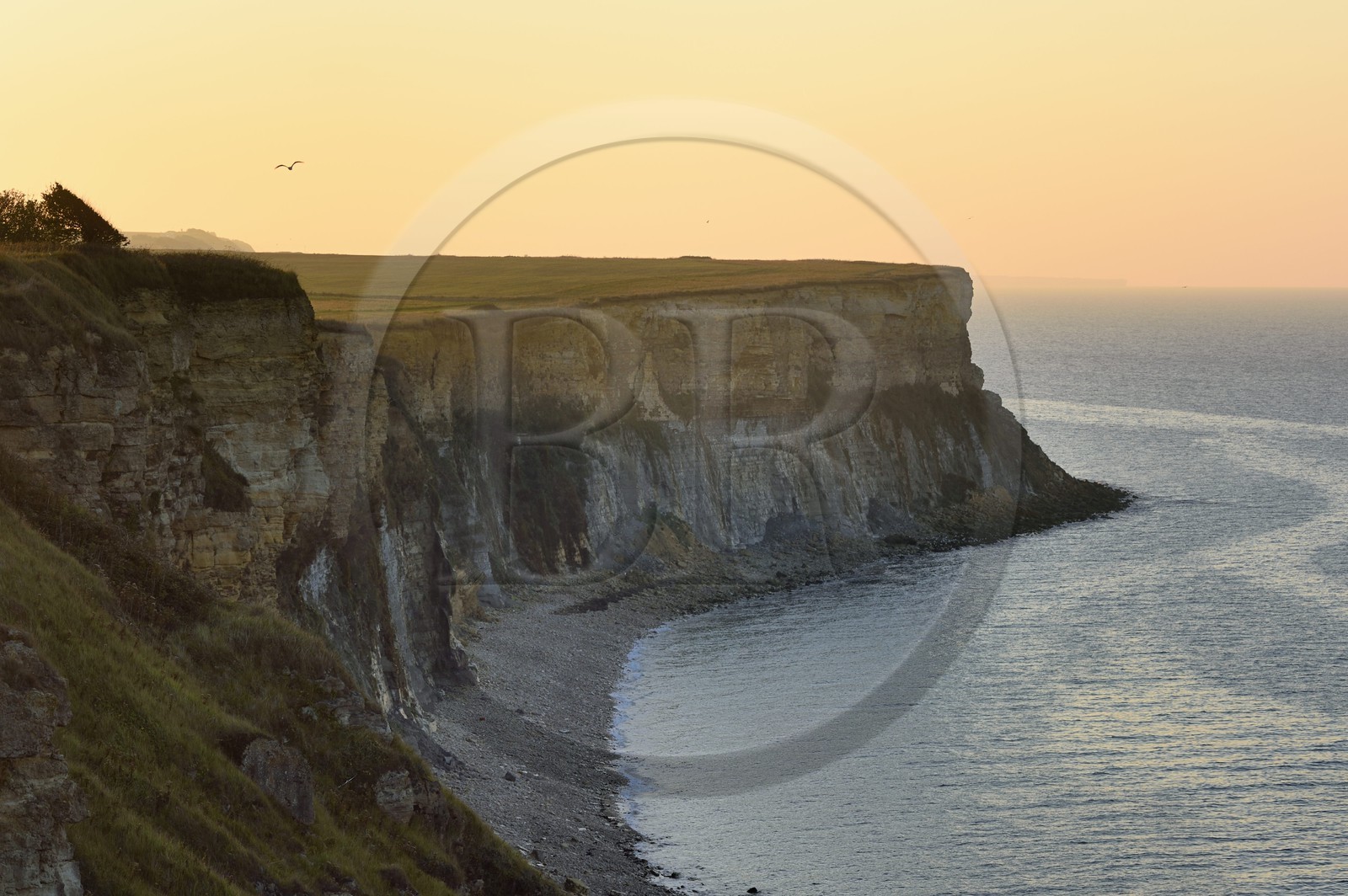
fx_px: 4115
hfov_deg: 18.6
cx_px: 674
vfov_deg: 12.4
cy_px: 448
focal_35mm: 110
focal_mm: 110
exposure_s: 1/160
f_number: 10
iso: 200
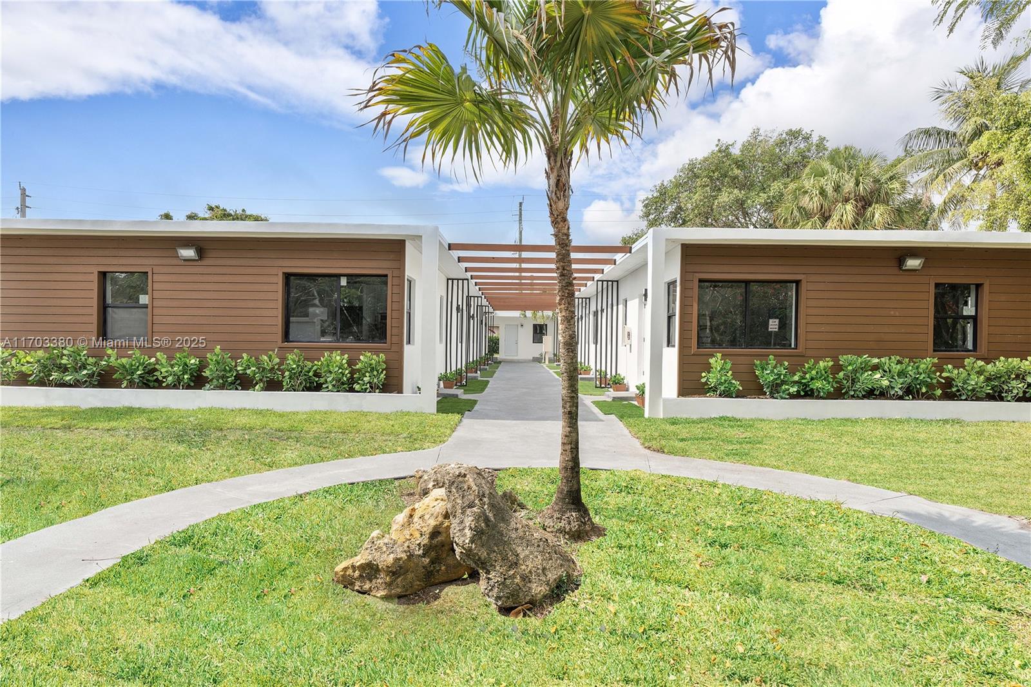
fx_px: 573
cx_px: 516
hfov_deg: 84.0
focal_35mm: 20
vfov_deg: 61.9
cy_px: 344
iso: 125
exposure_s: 1/250
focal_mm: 20
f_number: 8
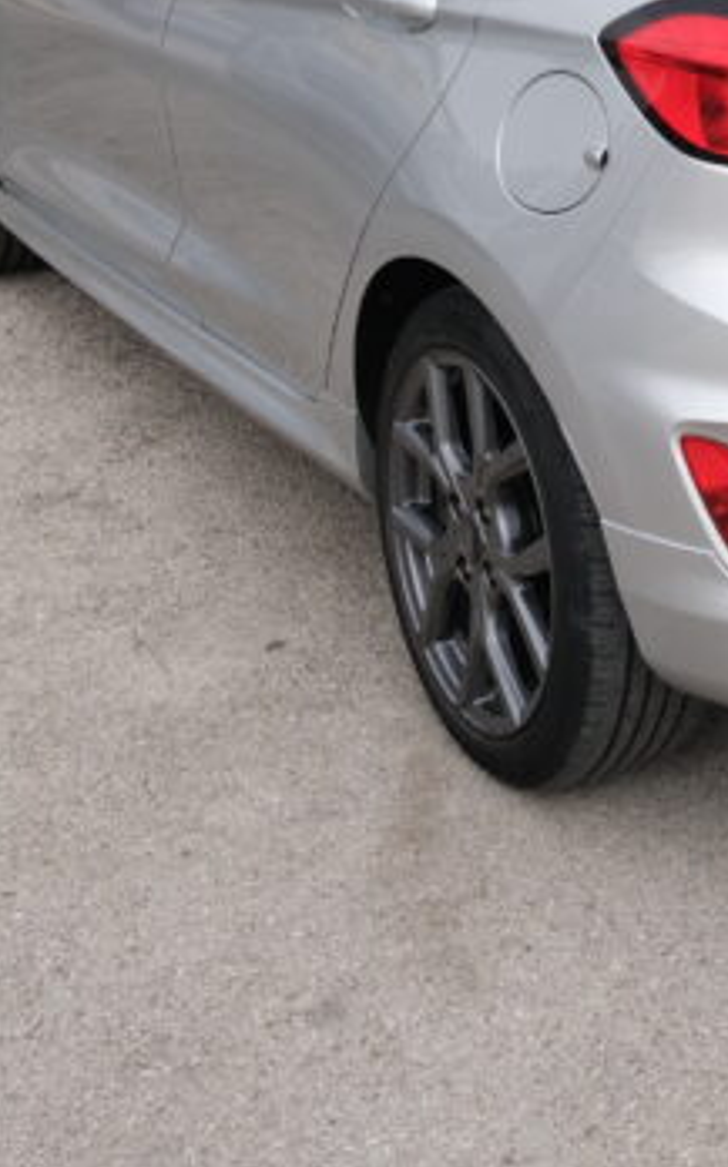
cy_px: 119
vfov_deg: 25.7
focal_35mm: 78
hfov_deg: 16.2
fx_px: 2480
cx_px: 795
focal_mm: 17.5
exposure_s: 1/200
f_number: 8
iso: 160
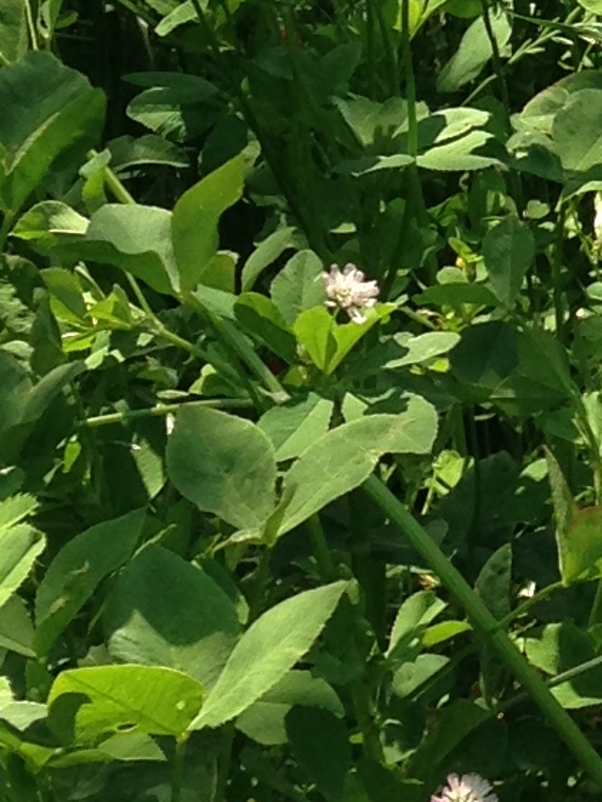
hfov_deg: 7.4
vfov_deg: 9.9
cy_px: -516
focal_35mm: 192
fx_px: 4450
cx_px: 1228
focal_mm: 4.12
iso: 50
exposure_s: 1/559
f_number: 2.4
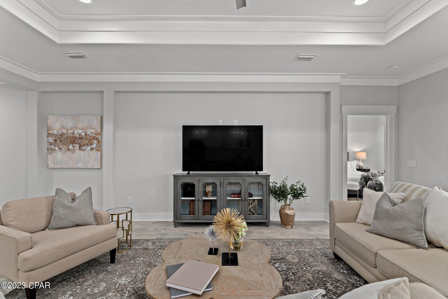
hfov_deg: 94.0
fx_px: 209
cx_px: 224
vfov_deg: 71.1
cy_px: 150
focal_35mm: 17
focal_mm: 16.8
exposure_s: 1/2
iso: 400
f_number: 8
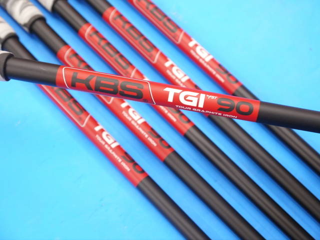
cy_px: 120
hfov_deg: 36.8
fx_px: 481
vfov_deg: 28.0
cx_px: 160
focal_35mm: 52
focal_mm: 26
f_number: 4.7
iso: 800
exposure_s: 1/100
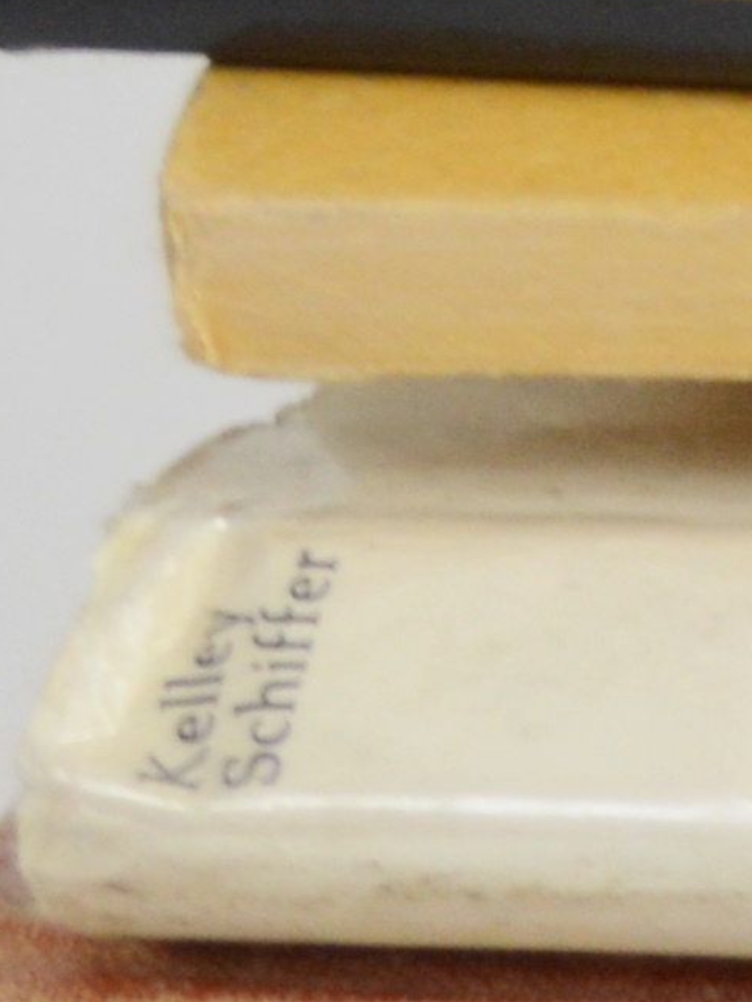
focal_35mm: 403
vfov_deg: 4.9
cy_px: 832
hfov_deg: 3.4
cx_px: 3607
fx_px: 11673
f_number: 4.5
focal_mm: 30
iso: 400
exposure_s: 1/80
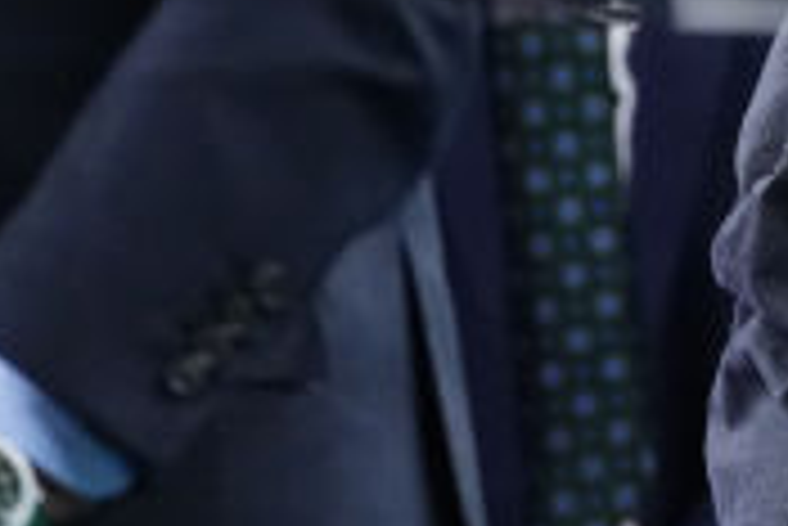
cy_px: -623
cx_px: 1135
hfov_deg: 1.8
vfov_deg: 1.2
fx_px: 25674
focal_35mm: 1172
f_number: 2.8
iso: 3200
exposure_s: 1/2000
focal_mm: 200
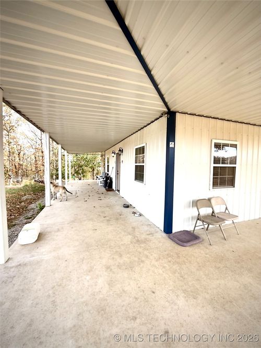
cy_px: 174
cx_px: 130
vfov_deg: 102.1
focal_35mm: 14
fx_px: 141
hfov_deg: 85.7
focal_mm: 2.22
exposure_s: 1/319
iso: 50
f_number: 2.2
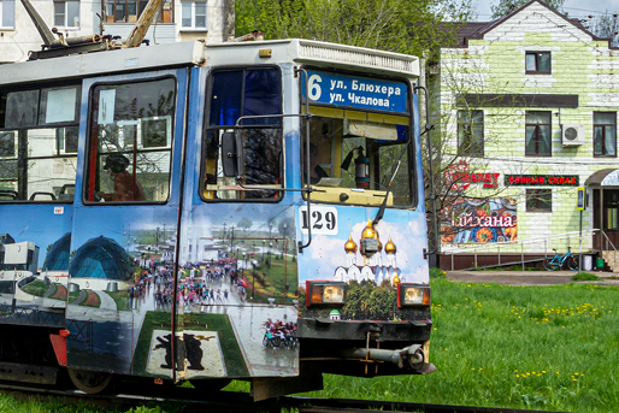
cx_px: 69
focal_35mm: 91
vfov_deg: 14.9
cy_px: 34
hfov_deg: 21.9
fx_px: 1565
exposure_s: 1/400
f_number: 6.3
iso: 125
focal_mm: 14.4
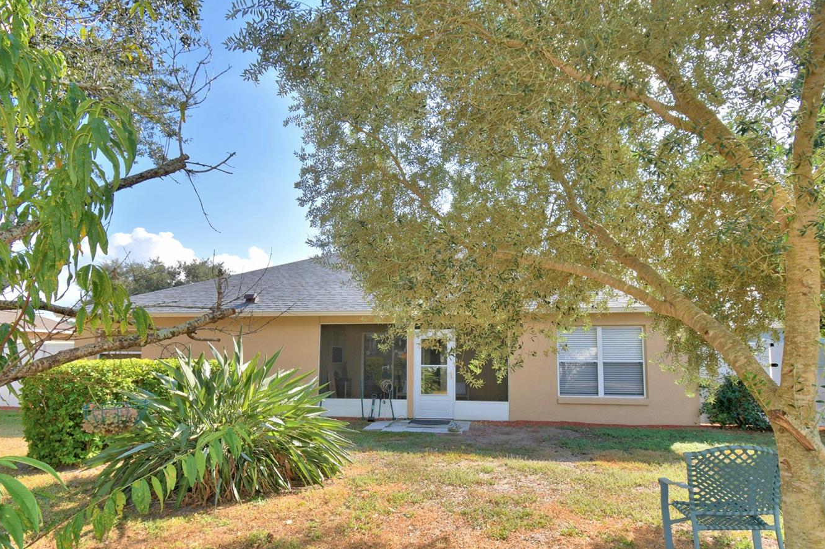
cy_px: 324
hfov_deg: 90.0
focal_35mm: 18
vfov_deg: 66.8
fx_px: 412
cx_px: 431
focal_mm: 10
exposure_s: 1/250
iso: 100
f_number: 6.3
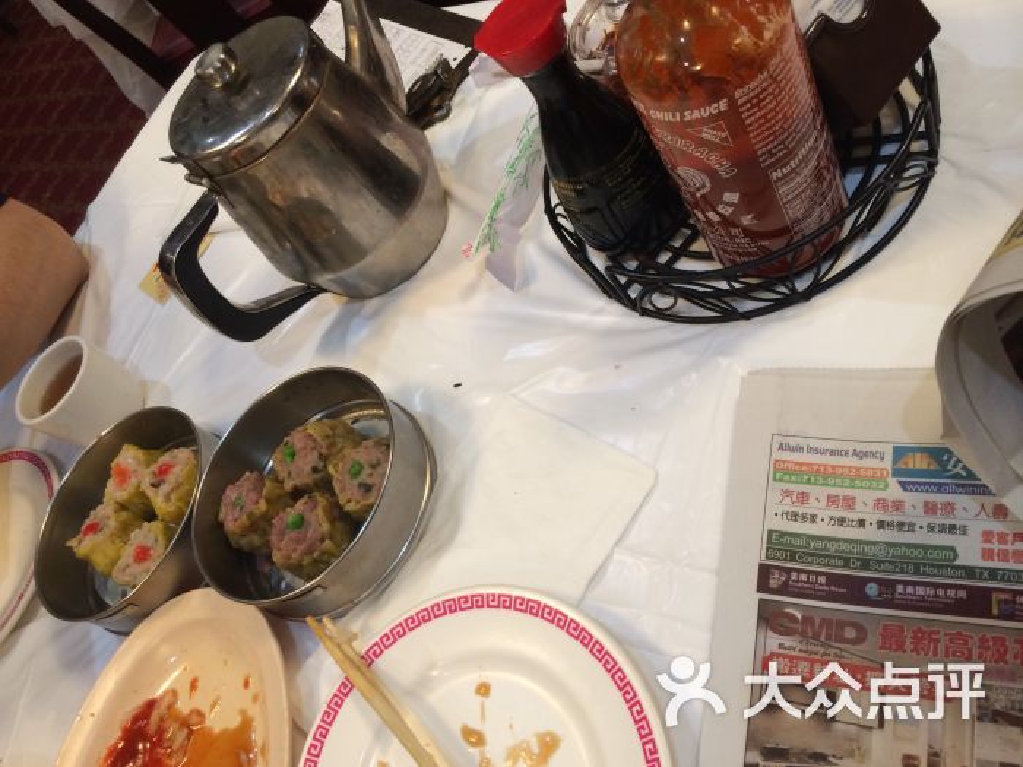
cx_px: 512
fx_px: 887
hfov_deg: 60.0
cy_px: 384
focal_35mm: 30
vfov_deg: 46.8
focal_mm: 4.12
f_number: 2.2
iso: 125
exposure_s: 1/30
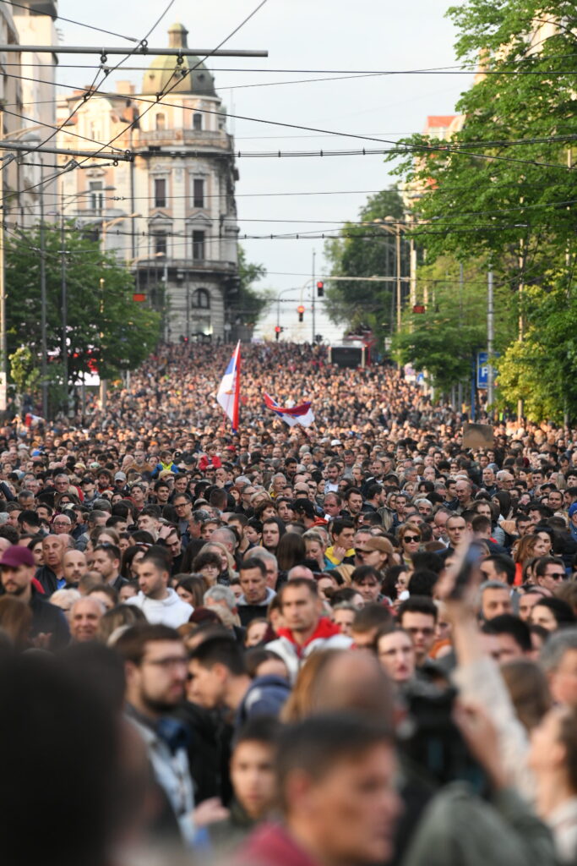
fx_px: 4806
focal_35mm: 200
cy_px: 433
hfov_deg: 6.9
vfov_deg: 10.3
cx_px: 288
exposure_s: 1/500
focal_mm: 200
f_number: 5
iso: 1600
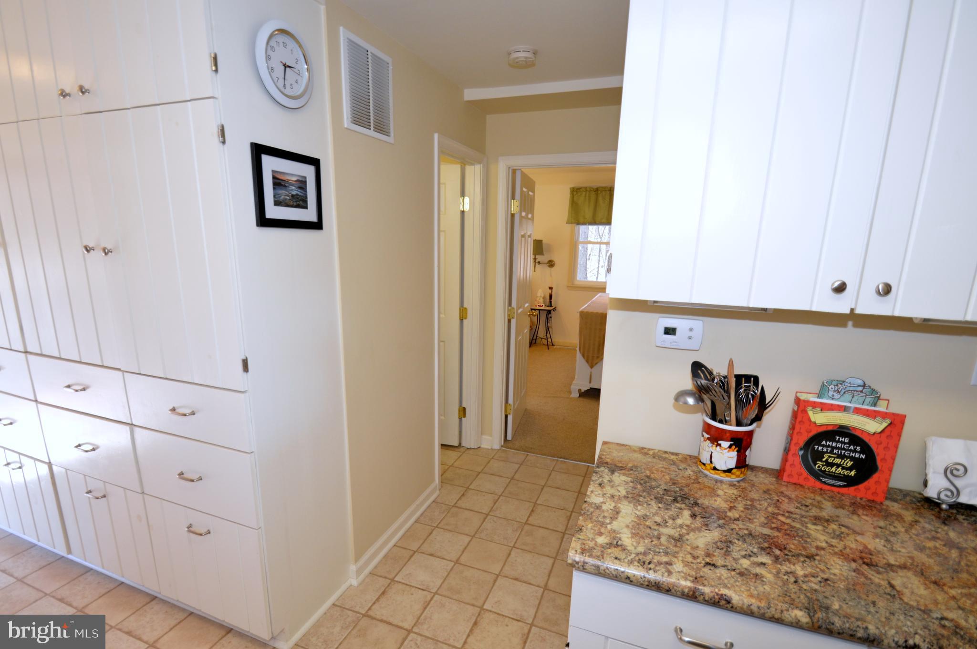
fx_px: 407
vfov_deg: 77.2
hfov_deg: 100.4
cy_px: 324
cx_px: 488
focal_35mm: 15
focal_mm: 10
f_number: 4
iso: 400
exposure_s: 1/60
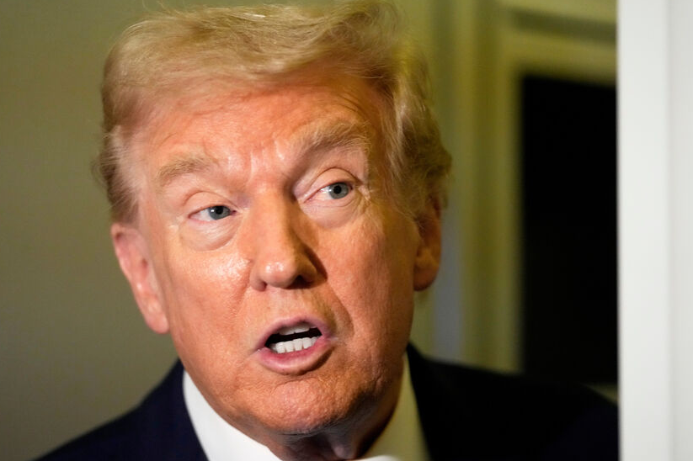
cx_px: 319
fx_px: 3117
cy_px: 259
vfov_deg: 8.5
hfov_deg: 12.7
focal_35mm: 162
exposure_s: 1/320
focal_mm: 143
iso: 6400
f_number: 2.8
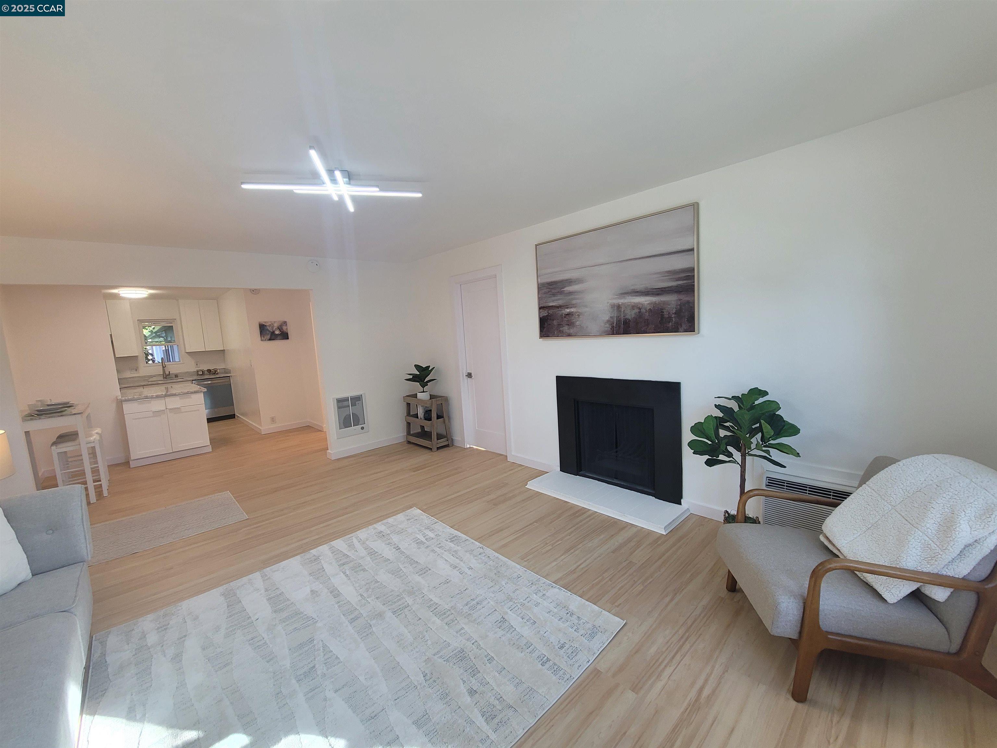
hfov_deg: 106.2
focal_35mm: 13
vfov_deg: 89.9
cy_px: 374
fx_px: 374
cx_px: 498
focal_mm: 2.2
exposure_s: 1/60
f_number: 2.2
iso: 100
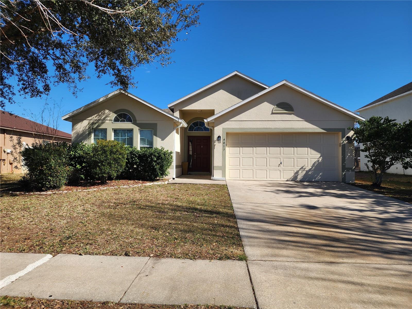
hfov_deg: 73.9
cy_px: 154
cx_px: 206
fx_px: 274
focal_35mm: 23
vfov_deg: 58.9
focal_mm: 6.4
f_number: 1.8
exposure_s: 1/937
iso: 12
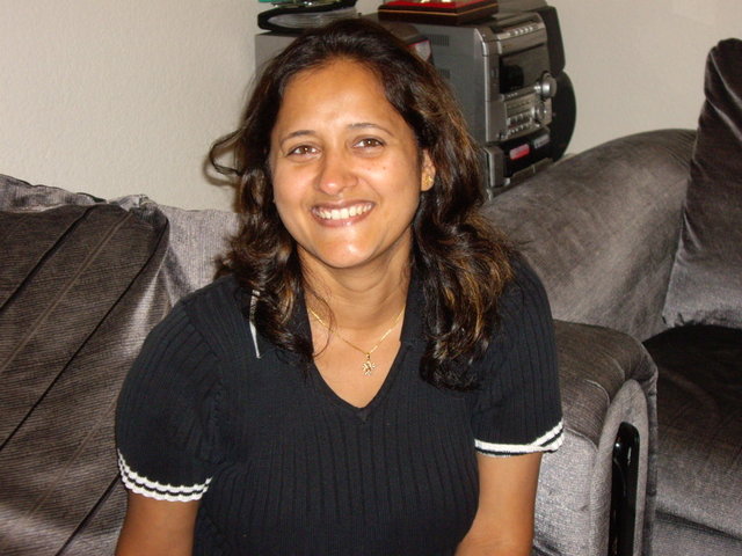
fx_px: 1415
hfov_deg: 29.4
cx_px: 371
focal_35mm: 66
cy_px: 278
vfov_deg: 22.3
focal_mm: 10.7
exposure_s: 1/80
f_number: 3.6
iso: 200
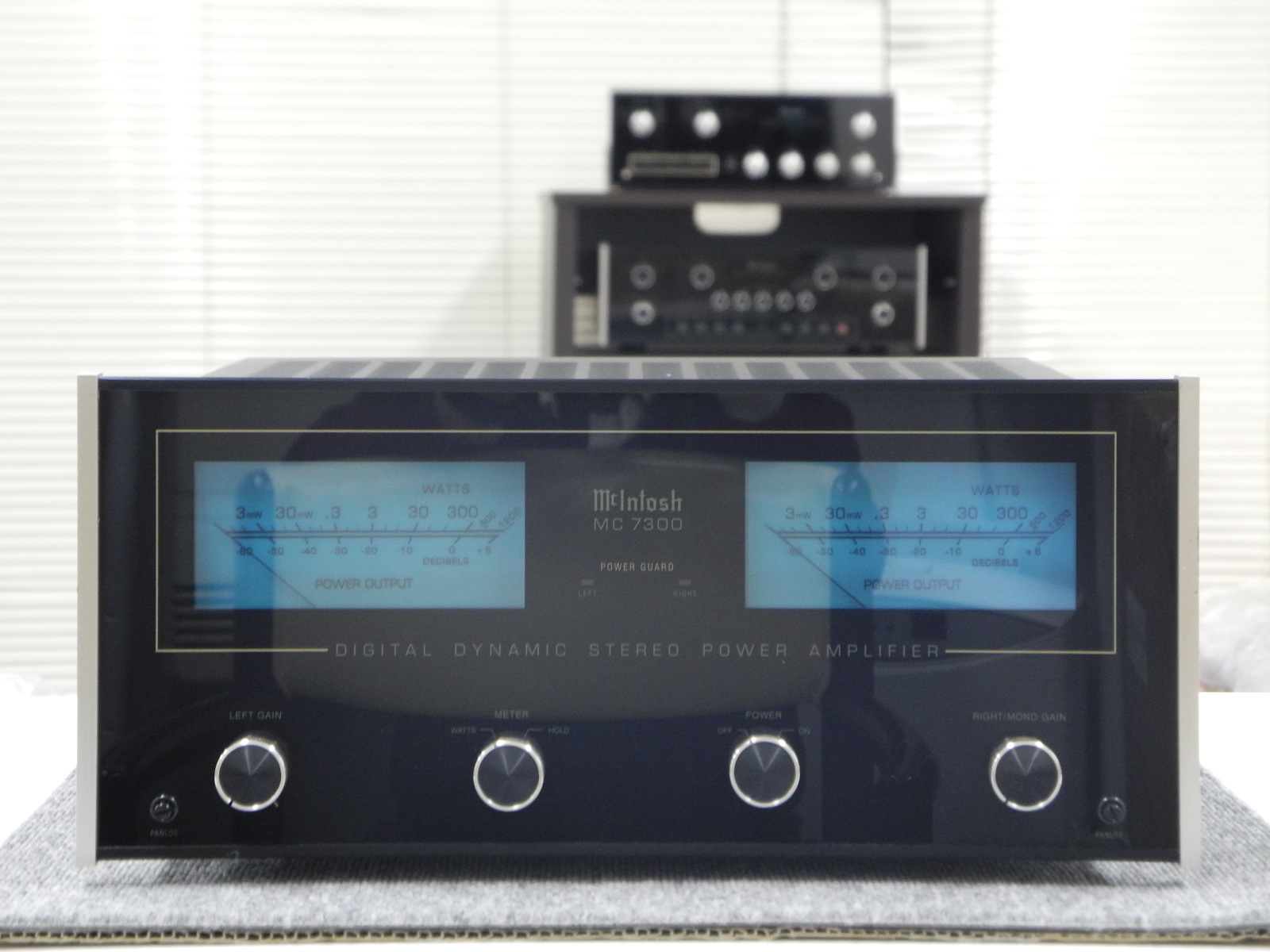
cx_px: 635
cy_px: 476
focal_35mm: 105
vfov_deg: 14.1
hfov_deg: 18.7
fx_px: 3852
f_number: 4.5
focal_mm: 22.5
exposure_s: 1/20
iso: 400
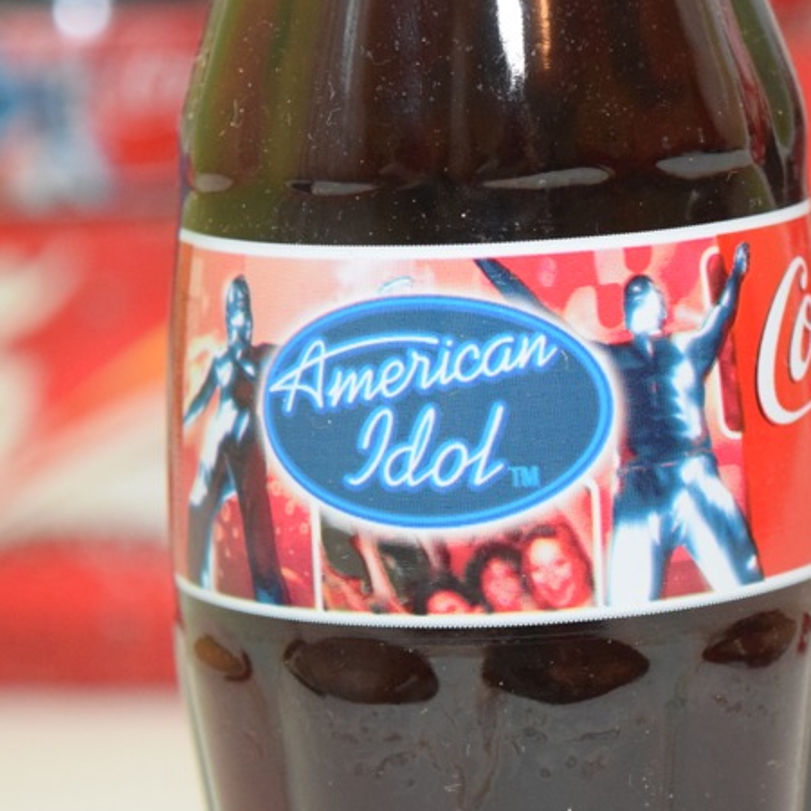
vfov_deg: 11.2
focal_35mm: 156
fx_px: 4134
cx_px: 463
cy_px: 412
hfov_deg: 11.2
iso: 3200
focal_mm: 55
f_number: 5.6
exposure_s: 1/60
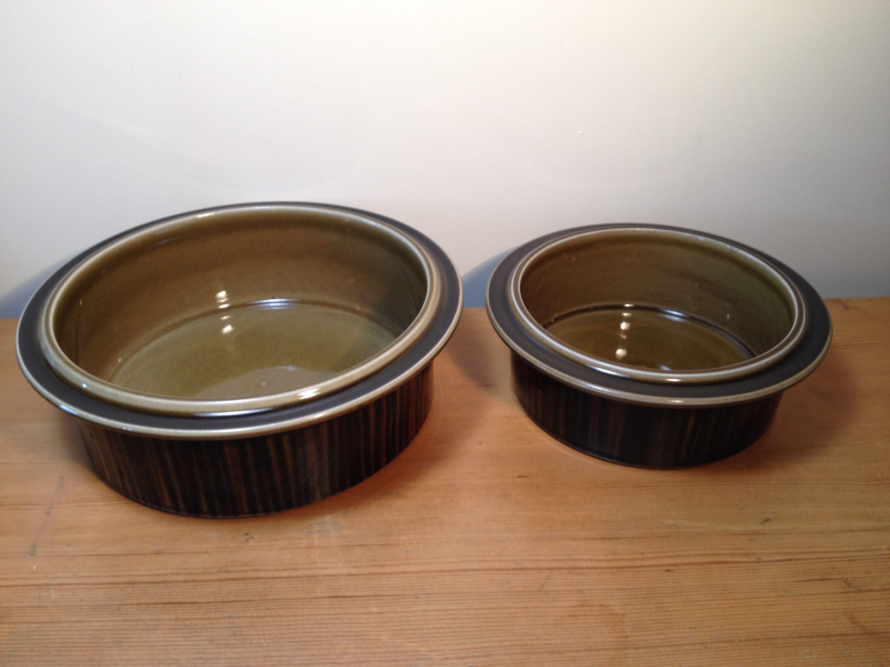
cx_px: 445
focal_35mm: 35
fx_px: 900
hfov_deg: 52.6
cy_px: 334
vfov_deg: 40.7
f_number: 2.4
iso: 50
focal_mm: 4.28
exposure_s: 1/20
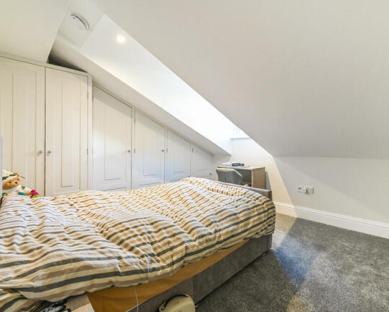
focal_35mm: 16
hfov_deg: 92.3
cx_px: 225
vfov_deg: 80.4
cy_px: 156
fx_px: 184
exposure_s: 1/4
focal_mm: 14
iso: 500
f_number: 9
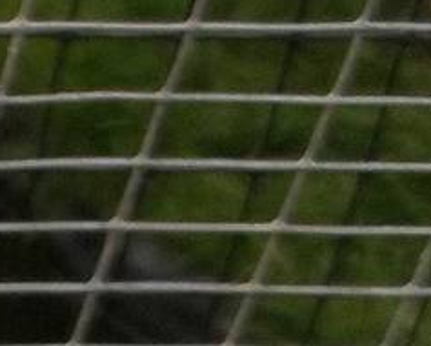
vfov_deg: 6.7
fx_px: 2770
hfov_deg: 7.4
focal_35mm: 217
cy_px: 858
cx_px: -1011
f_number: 8
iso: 80
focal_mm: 5.9
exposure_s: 1/200
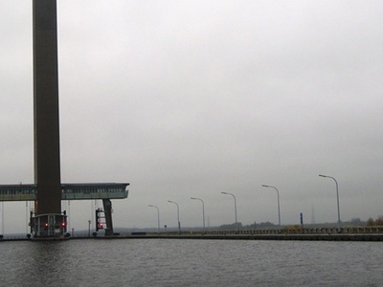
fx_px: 830
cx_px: 120
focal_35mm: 75
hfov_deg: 25.8
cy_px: 103
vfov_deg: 19.6
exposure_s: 1/100
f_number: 3.6
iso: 80
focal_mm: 8.8
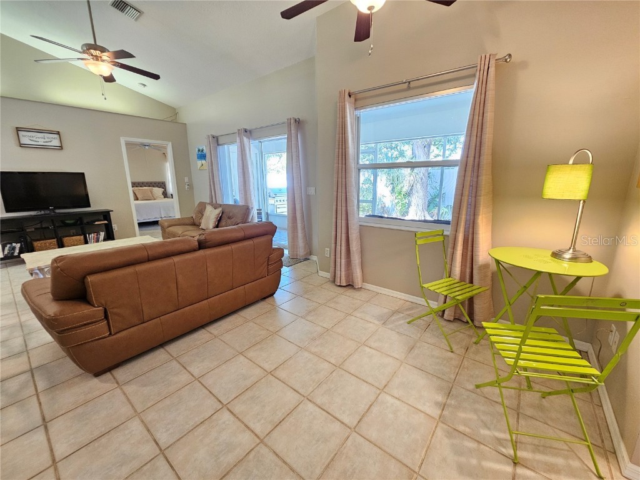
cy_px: 240
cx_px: 320
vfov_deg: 89.9
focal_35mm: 13
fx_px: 240
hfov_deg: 106.2
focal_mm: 2.2
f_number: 2.2
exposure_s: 1/40
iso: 320
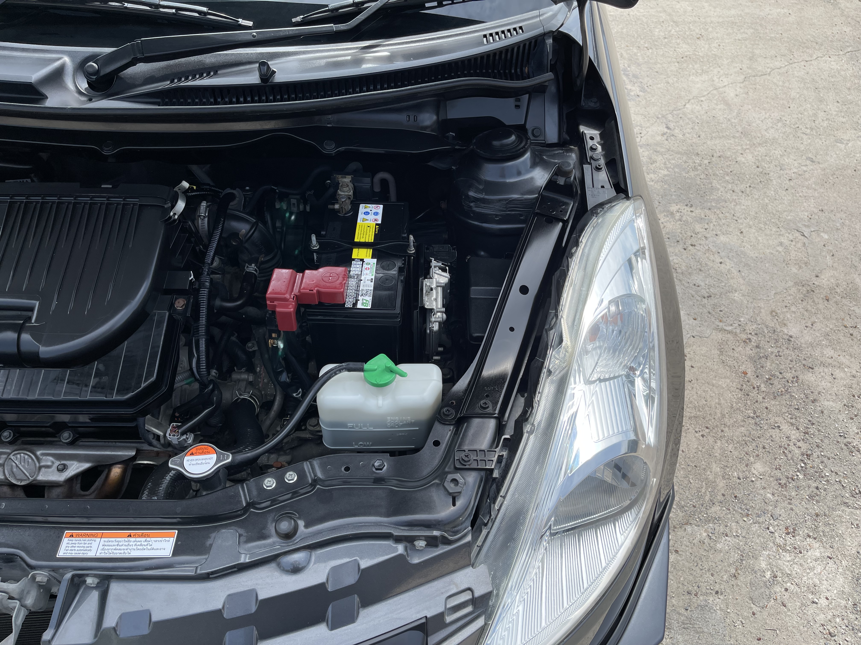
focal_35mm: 26
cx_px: 430
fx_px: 647
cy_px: 322
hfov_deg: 67.3
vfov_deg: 53.1
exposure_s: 1/2717
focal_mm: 5.1
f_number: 1.6
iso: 32
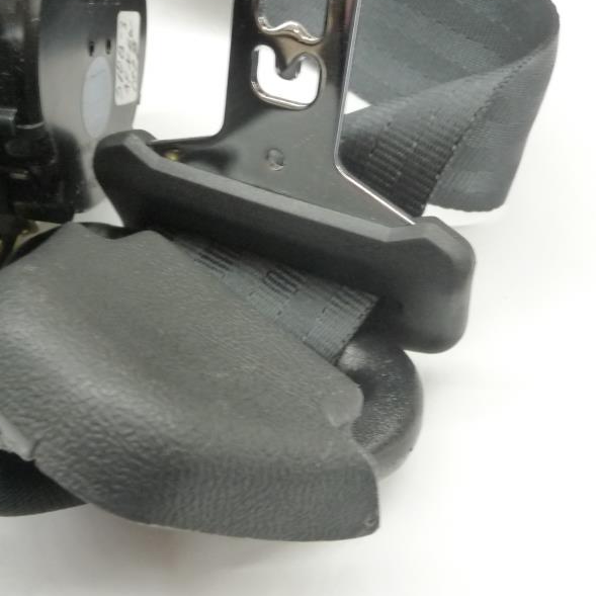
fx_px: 838
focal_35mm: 43
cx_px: 275
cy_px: 260
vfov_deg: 39.1
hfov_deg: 39.1
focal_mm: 4.7
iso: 400
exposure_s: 1/20
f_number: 3.3
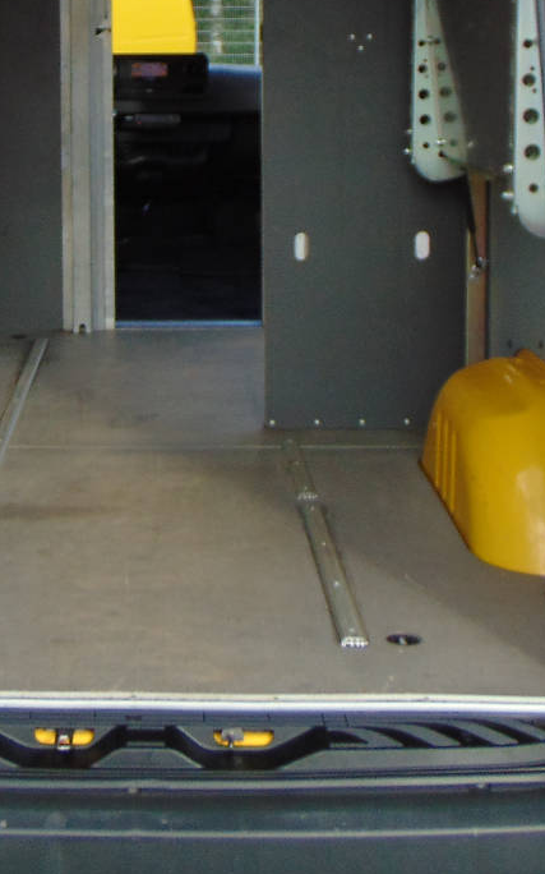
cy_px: 144
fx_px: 1475
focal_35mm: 62
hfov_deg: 20.7
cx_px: 101
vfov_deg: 31.9
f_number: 3
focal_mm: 4.5
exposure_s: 1/200
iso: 80
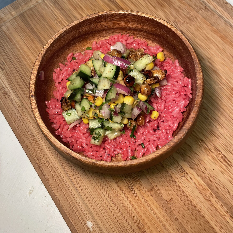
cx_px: 117
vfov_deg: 52.3
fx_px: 236
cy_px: 99
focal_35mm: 31
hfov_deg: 52.5
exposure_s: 1/121
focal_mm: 4.2
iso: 125
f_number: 1.6
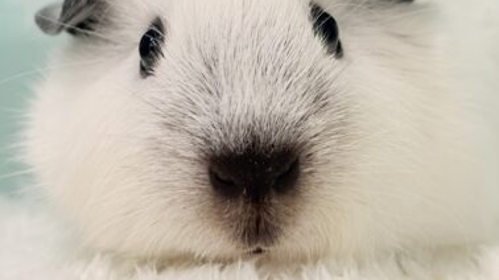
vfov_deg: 12.5
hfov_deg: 22.2
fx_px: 1269
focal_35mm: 96
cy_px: 37
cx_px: 296
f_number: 1.6
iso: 100
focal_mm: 5.96
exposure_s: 1/100
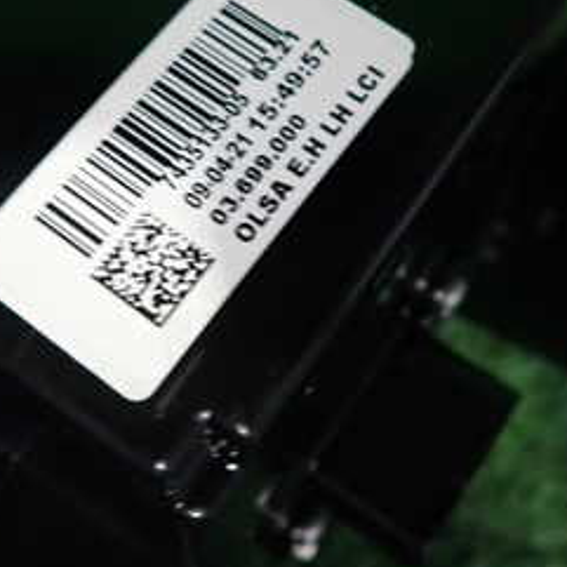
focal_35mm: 55
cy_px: 172
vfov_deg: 30.8
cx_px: 216
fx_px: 1019
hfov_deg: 31.0
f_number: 2
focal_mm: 4.5
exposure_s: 1/30
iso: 250
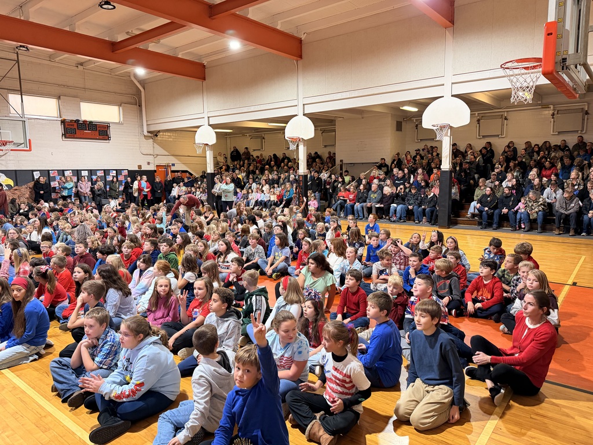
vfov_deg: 56.8
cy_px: 222
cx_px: 296
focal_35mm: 24
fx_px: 411
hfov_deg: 71.6
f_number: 1.78
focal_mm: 6.76
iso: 250
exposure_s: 1/60
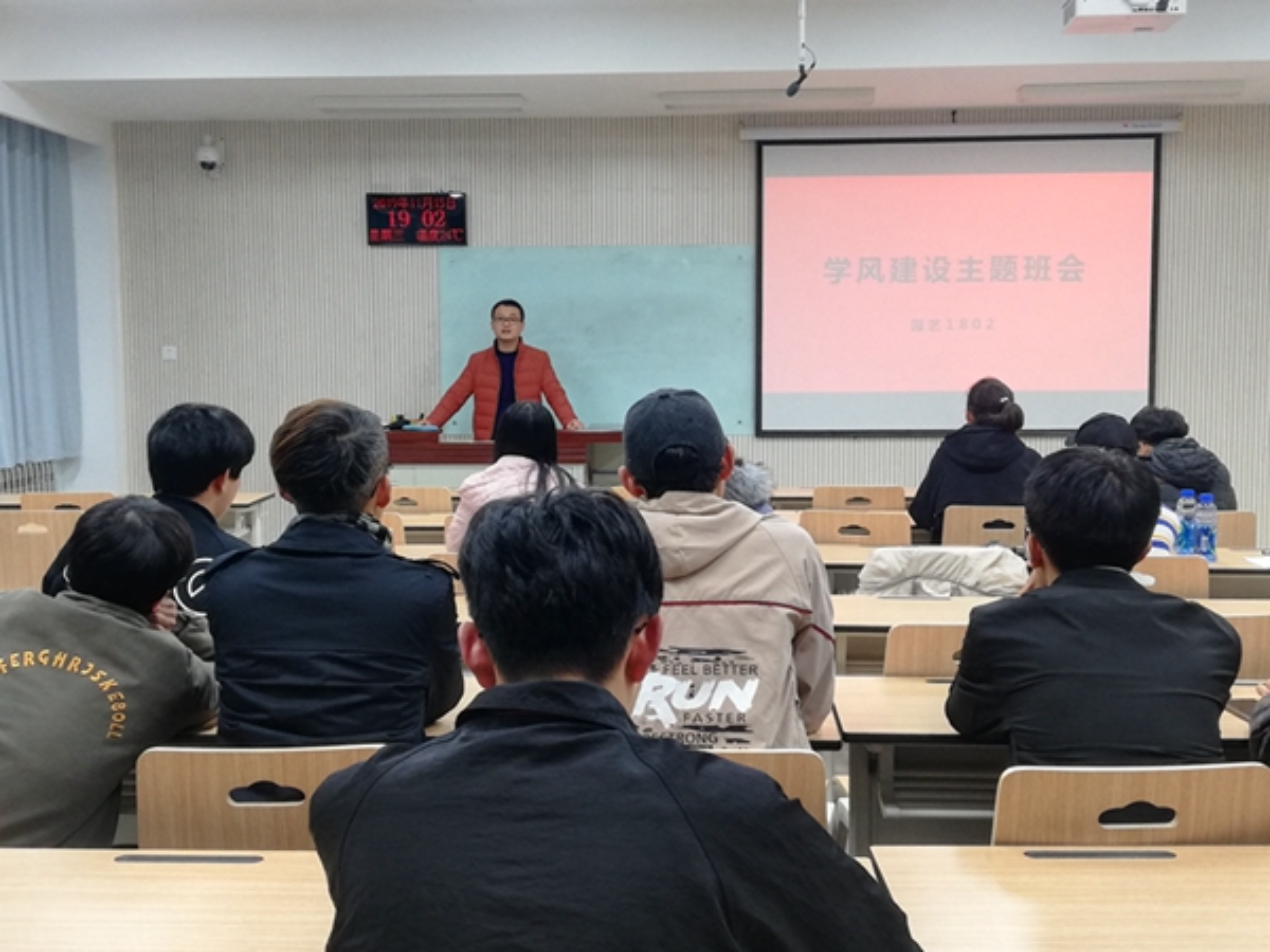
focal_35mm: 39
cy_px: 476
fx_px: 1431
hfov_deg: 47.9
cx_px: 635
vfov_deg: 36.8
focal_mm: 3.81
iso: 160
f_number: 2.2
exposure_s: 1/50
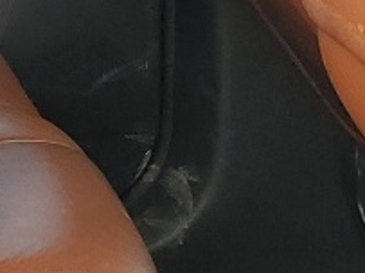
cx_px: -83
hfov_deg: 9.5
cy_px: 86
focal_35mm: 205
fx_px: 2160
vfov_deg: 7.2
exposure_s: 1/192
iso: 50
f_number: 1.5
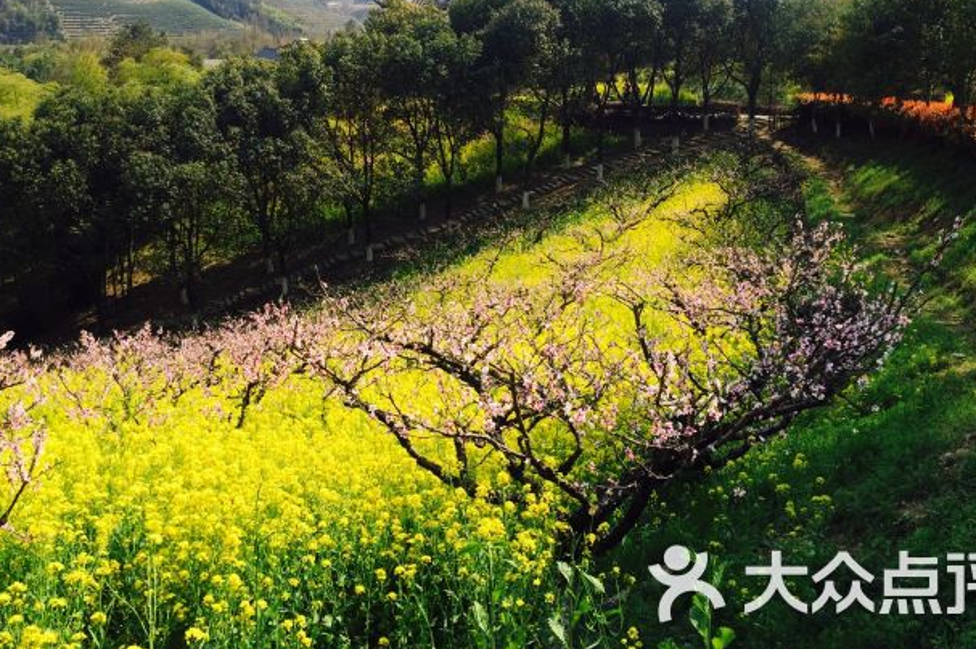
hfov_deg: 53.2
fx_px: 975
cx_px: 489
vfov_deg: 36.6
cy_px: 245
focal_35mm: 36
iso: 32
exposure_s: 1/1580
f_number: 2.2
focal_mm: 4.12
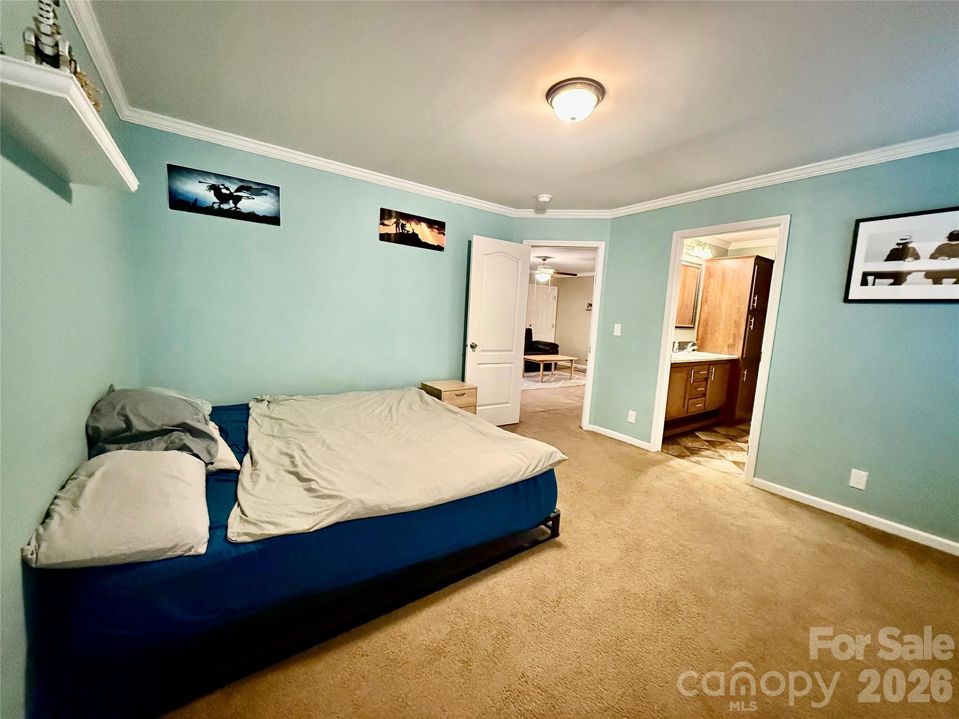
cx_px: 480
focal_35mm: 14
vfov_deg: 85.7
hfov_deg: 102.1
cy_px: 360
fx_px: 388
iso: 1000
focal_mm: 2.22
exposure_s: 1/60
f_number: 2.2
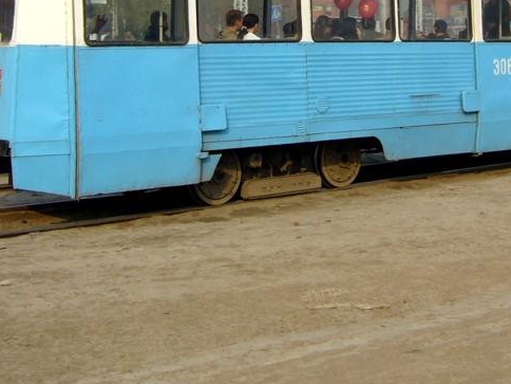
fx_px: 1092
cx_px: 316
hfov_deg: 26.3
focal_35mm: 74
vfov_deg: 19.6
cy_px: 48
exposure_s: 1/200
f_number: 5.6
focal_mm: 5.8
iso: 80
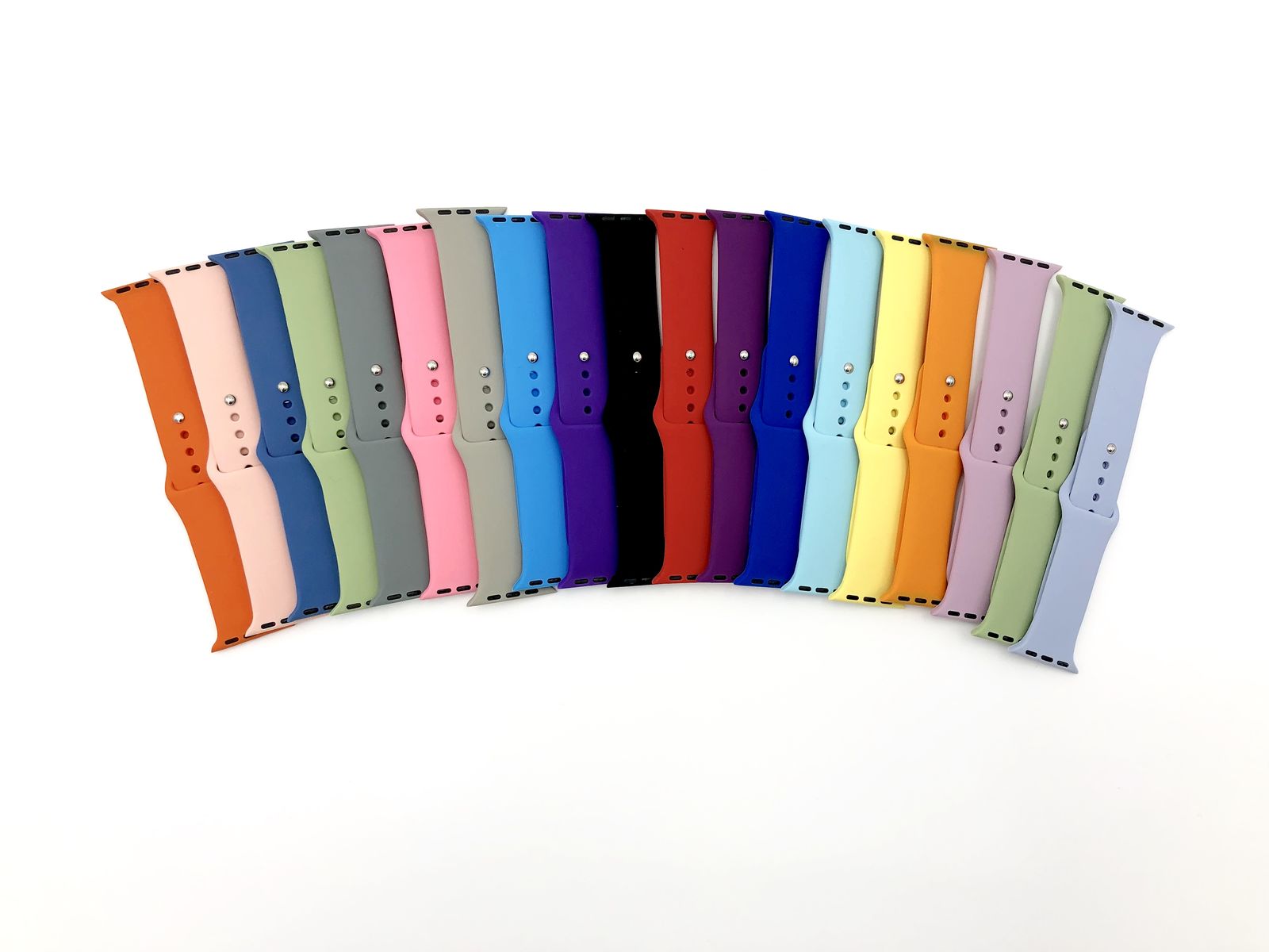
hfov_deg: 63.4
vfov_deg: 49.7
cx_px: 634
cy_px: 476
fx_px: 1026
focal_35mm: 28
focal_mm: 4
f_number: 1.8
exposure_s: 1/186
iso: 25
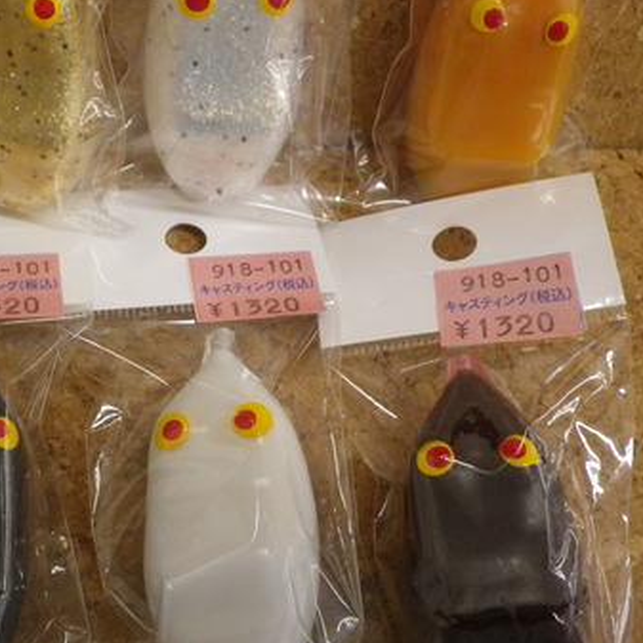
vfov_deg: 30.0
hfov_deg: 29.5
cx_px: 143
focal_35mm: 57
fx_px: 1198
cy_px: 298
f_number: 3.8
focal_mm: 6.1
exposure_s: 1/50
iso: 200
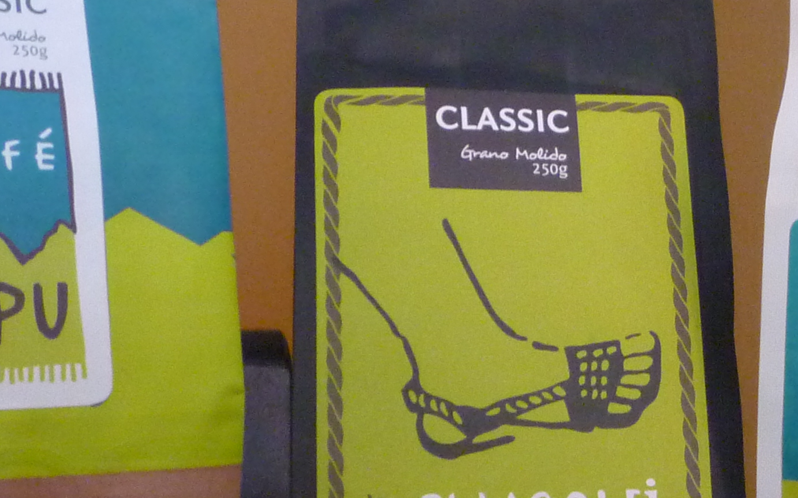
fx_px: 1935
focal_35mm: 89
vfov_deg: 14.6
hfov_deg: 22.5
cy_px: 329
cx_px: 775
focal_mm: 5.2
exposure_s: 1/10
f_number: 3.3
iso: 400
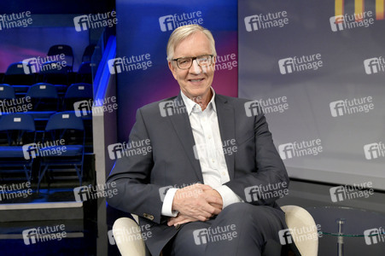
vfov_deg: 35.0
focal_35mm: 38
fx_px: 406
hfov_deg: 50.7
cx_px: 192
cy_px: 128
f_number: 5.6
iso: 2000
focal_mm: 38
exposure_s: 1/250
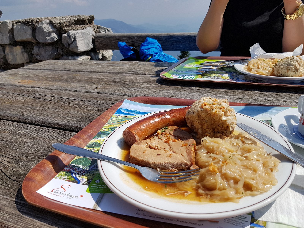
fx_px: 228
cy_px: 114
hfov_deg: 67.3
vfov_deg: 53.1
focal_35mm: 26
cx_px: 152
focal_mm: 4.2
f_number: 1.7
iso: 50
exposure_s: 1/4072
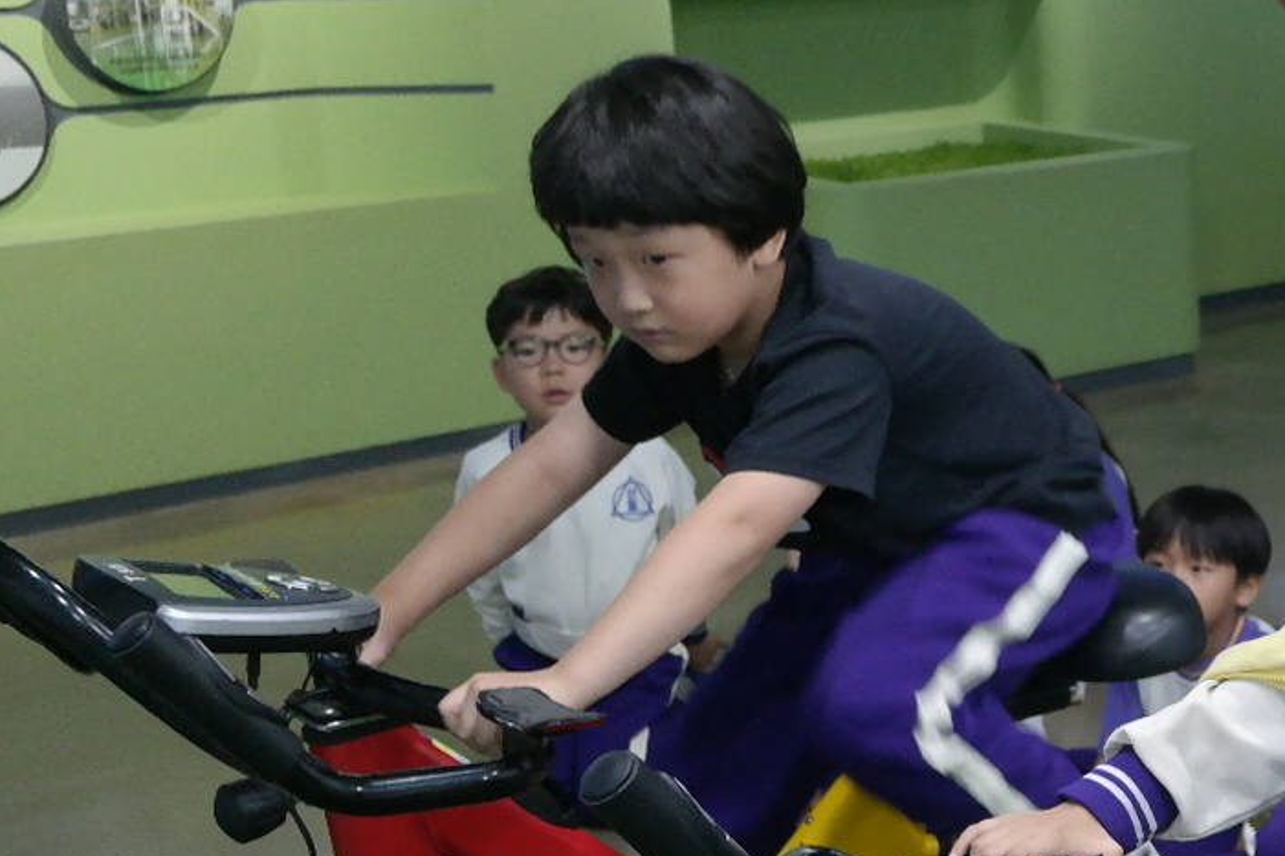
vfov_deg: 18.3
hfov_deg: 24.8
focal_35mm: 74
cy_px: 645
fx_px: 2641
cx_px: 1523
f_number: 3.5
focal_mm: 20
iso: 800
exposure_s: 1/40
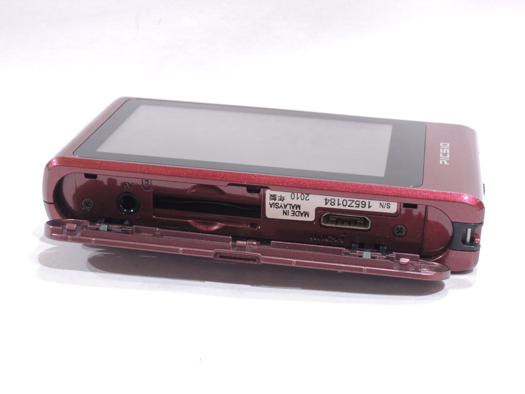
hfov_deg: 27.8
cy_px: 197
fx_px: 1062
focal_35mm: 70
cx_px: 262
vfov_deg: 21.0
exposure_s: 1/30
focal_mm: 12.5
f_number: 5
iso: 400
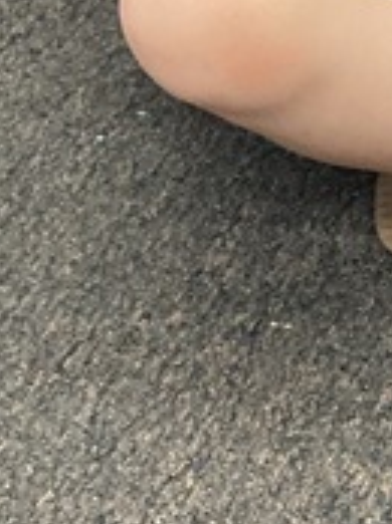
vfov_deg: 10.3
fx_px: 2497
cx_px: 914
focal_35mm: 165
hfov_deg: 8.3
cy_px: -756
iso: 200
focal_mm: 3.99
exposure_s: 1/60
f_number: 1.8
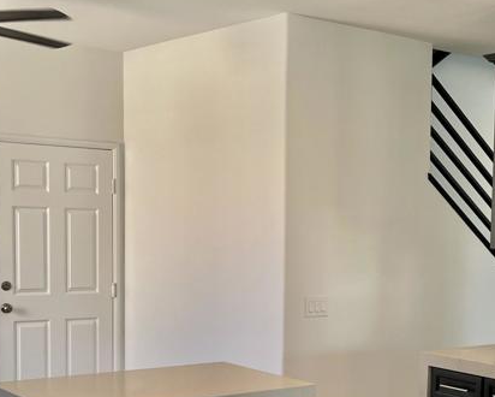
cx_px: 424
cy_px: 312
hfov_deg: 29.1
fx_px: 923
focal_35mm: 63
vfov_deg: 23.9
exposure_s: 1/120
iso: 50
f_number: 1.6
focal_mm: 5.1
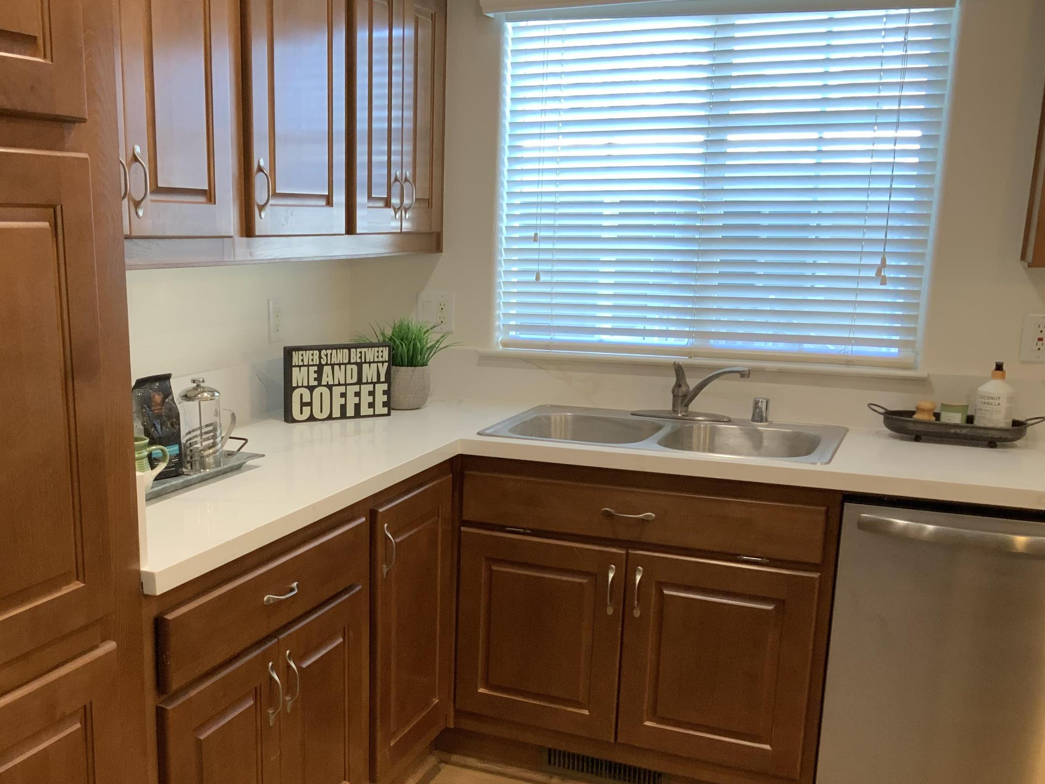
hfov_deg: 47.3
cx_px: 373
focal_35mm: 39
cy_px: 505
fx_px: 1177
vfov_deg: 36.5
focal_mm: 3
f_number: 1.8
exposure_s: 1/60
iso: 125
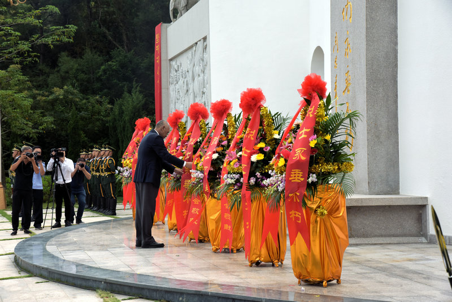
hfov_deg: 26.0
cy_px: 151
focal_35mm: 78
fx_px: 980
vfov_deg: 17.5
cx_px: 226
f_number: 11
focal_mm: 78
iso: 1000
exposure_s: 1/500
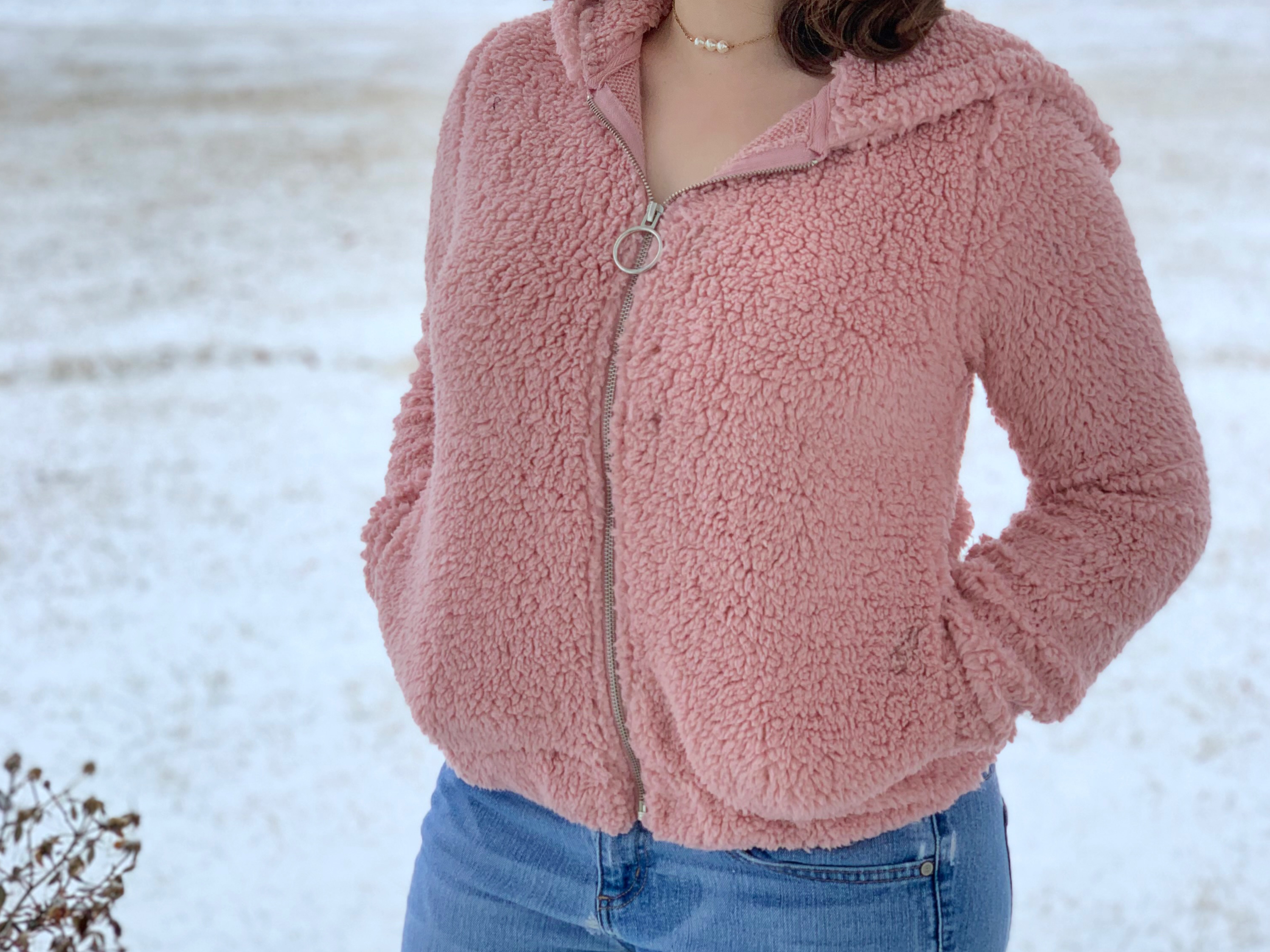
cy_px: 264
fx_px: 2568
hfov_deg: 27.8
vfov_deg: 20.9
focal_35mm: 70
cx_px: 632
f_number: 2.4
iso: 16
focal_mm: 6
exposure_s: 1/424
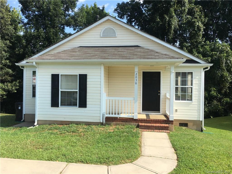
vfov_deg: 48.2
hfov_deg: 61.7
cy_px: 87
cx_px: 116
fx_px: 194
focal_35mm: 29
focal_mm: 4.15
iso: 25
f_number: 2.2
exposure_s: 1/1183
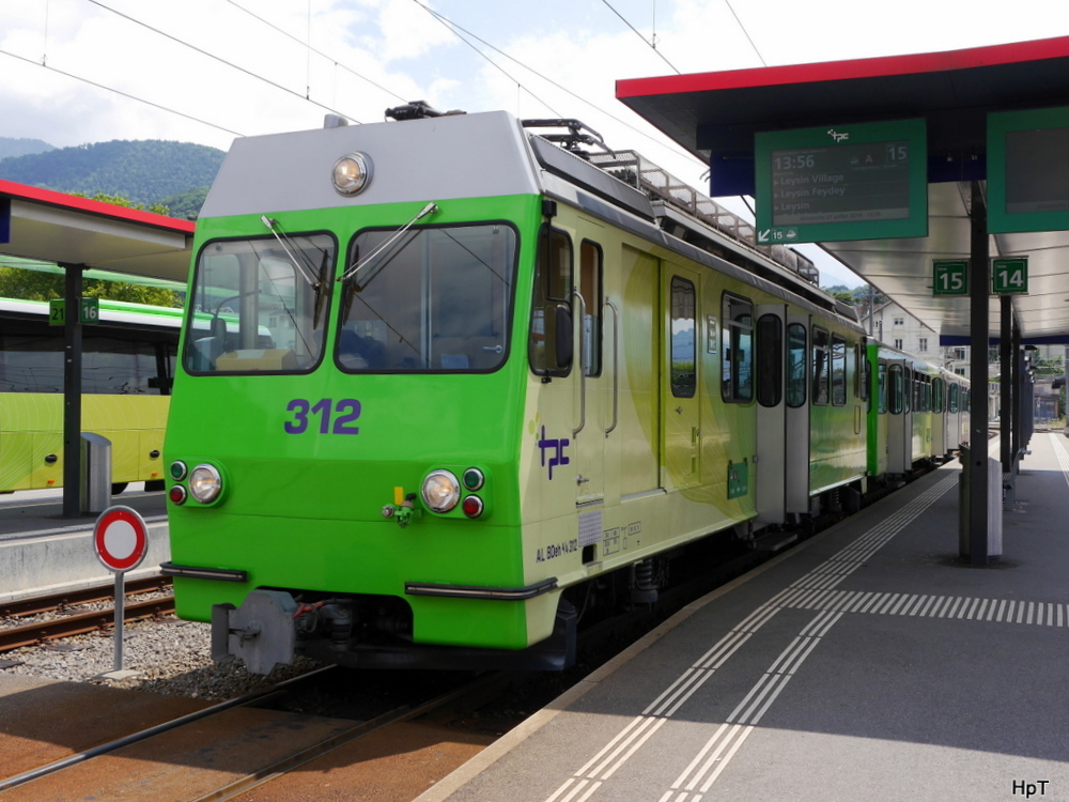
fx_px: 1174
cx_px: 534
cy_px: 401
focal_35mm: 38
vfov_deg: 37.7
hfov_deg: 49.0
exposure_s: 1/320
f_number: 8
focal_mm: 19
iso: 160
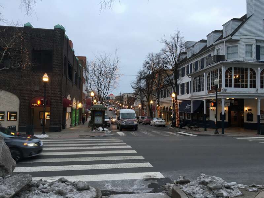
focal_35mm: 29
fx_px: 221
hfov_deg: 61.7
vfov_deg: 48.2
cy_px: 99
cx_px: 132
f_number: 2.2
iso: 25
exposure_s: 1/30
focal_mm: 4.15
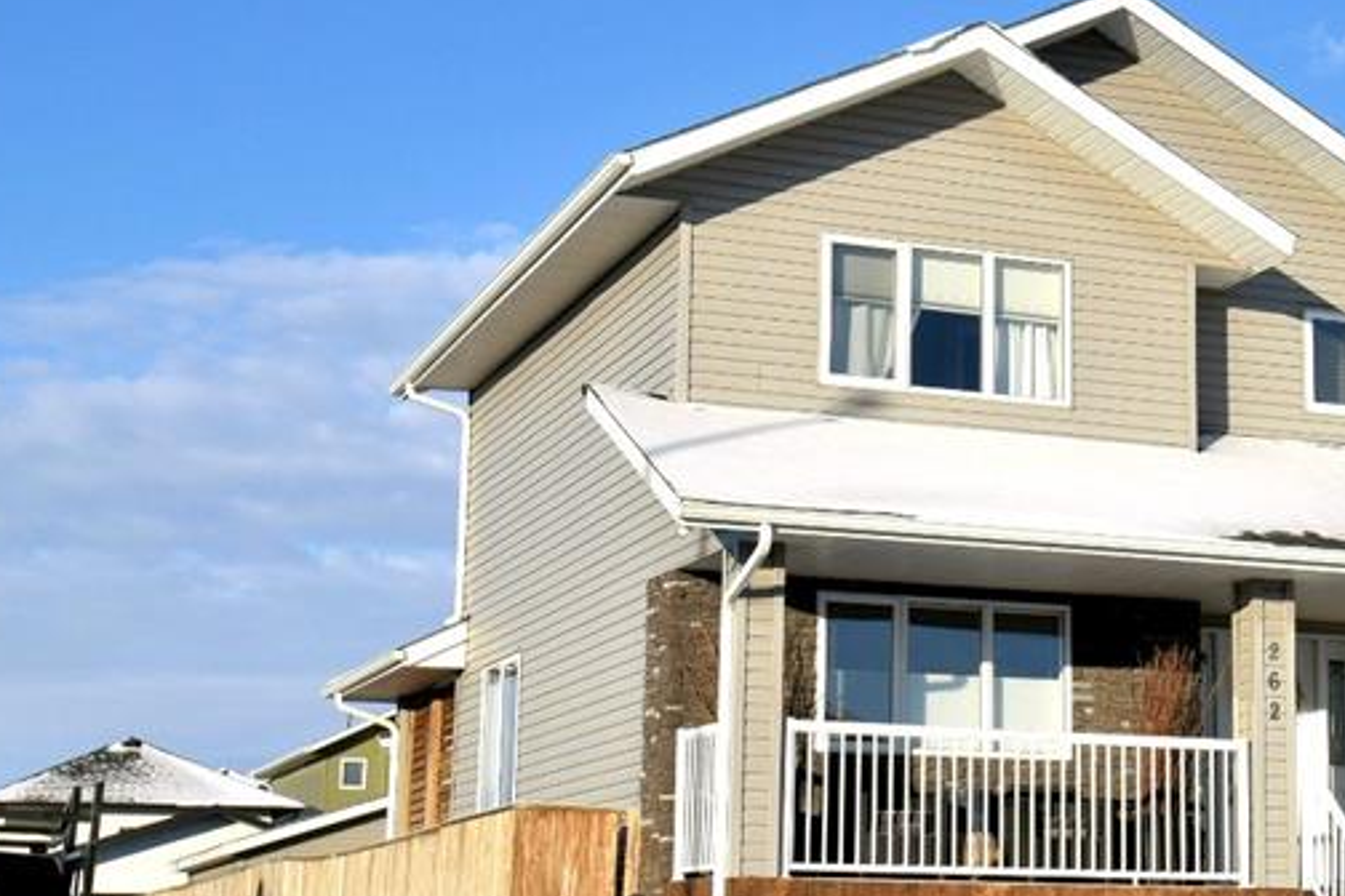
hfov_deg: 29.5
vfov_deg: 20.3
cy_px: 440
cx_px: 1030
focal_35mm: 67
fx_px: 2503
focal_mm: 22
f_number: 10
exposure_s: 1/400
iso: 200
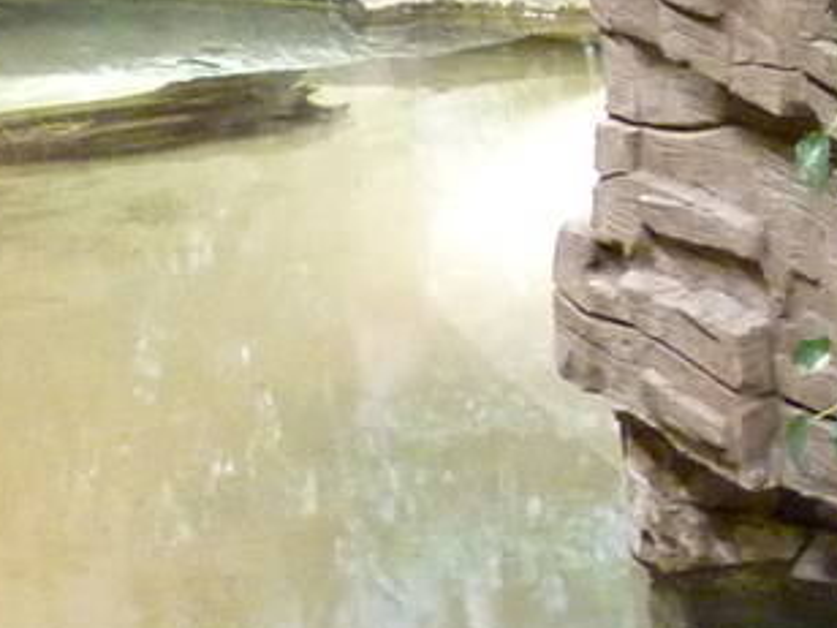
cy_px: -421
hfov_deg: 12.2
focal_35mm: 130
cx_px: 2003
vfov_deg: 10.8
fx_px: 3143
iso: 400
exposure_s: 1/8
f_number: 3.3
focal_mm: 4.1
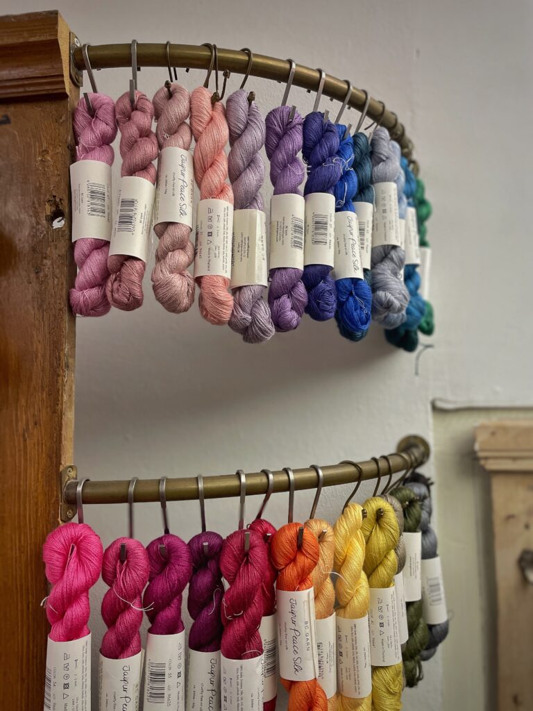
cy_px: 356
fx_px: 534
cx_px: 266
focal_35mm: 26
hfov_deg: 53.1
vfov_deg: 67.3
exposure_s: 1/50
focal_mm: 4.2
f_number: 1.6
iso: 160
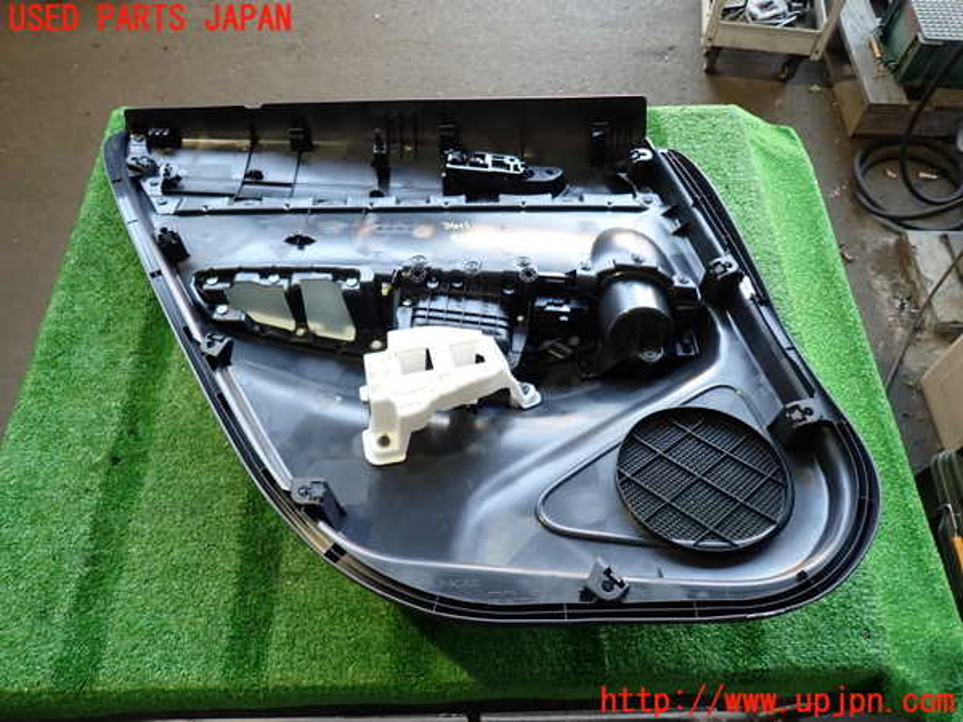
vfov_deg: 54.9
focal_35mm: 25
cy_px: 361
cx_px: 482
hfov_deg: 69.4
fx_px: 695
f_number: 2
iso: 200
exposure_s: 1/40
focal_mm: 4.5
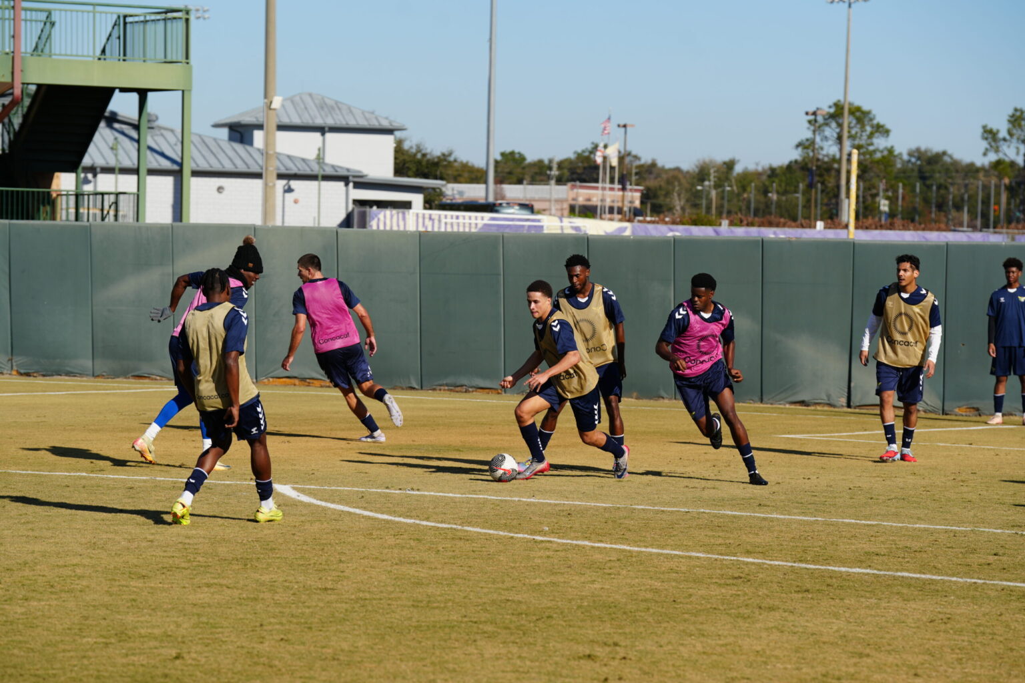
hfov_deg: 15.4
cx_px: 512
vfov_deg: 10.3
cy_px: 342
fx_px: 3787
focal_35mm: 133
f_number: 5
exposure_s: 1/1000
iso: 100
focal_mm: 133
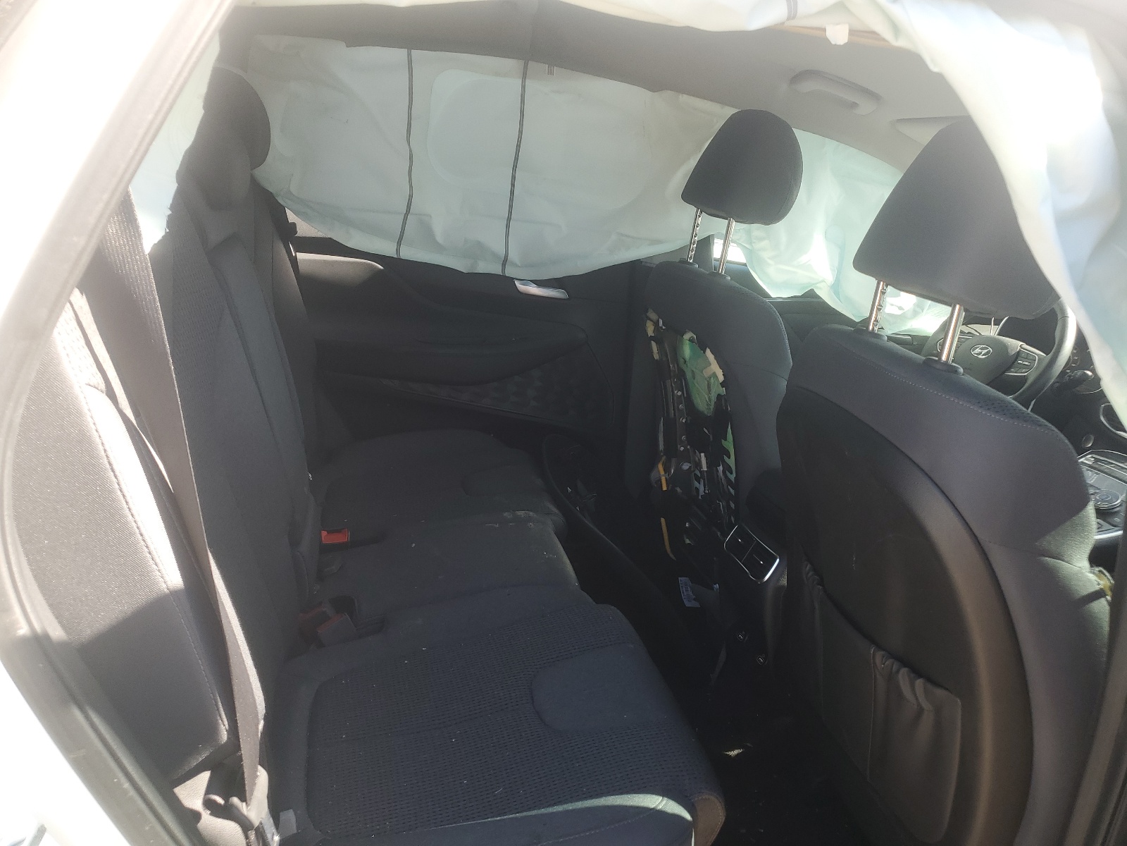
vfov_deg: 53.1
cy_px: 423
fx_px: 846
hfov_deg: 67.3
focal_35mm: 26
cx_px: 564
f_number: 1.5
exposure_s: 1/244
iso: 50
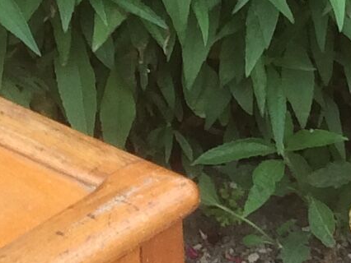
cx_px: 302
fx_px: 2252
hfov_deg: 8.9
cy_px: 189
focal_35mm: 222
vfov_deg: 6.7
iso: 50
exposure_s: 1/100
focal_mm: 4.15
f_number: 2.2
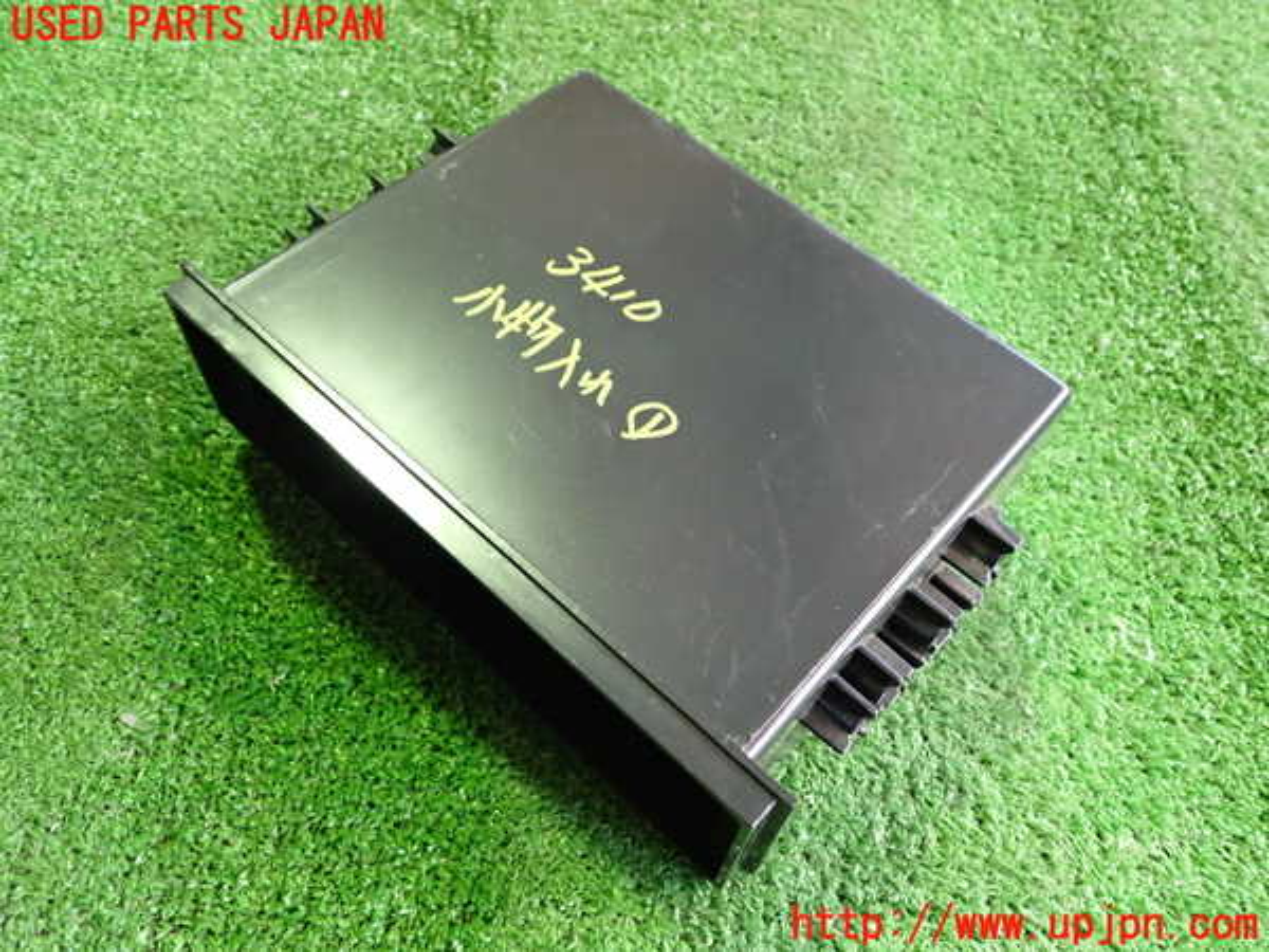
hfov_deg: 60.0
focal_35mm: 30
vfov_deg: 46.8
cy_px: 476
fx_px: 1100
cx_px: 634
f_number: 2.3
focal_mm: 5.4
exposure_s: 1/30
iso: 640
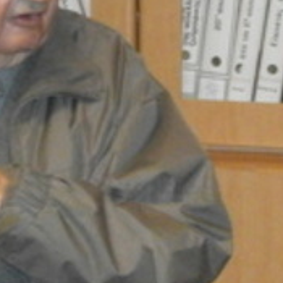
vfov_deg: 7.1
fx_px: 2266
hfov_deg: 7.1
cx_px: 6
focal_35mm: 245
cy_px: 32
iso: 800
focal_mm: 13.4
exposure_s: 1/60
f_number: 5.2
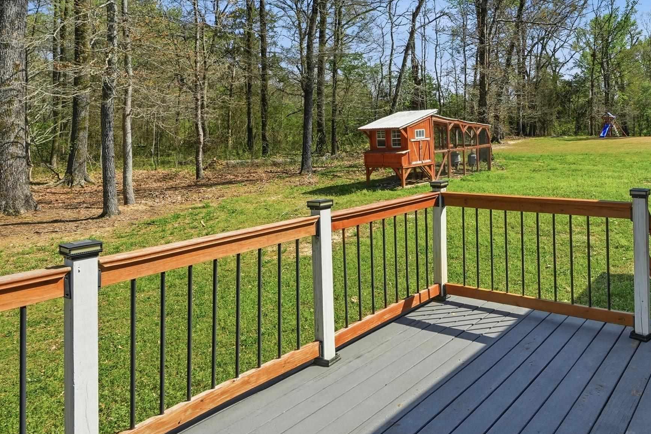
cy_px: 134
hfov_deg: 66.2
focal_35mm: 26
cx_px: 467
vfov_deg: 48.5
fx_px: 470
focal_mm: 10
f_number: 9
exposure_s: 1/2000
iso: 320
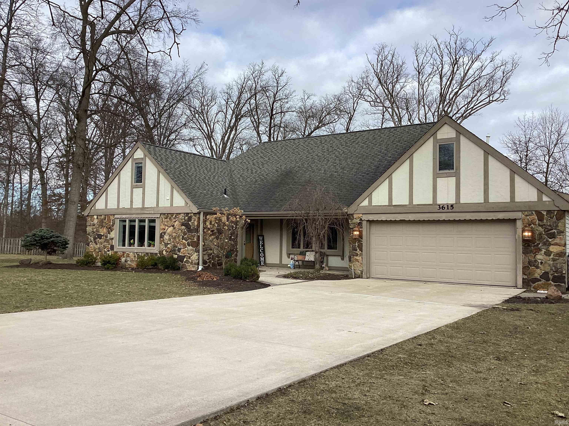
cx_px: 284
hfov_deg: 58.4
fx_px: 510
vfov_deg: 45.4
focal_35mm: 31
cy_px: 213
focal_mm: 3.3
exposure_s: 1/769
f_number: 2.4
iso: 25
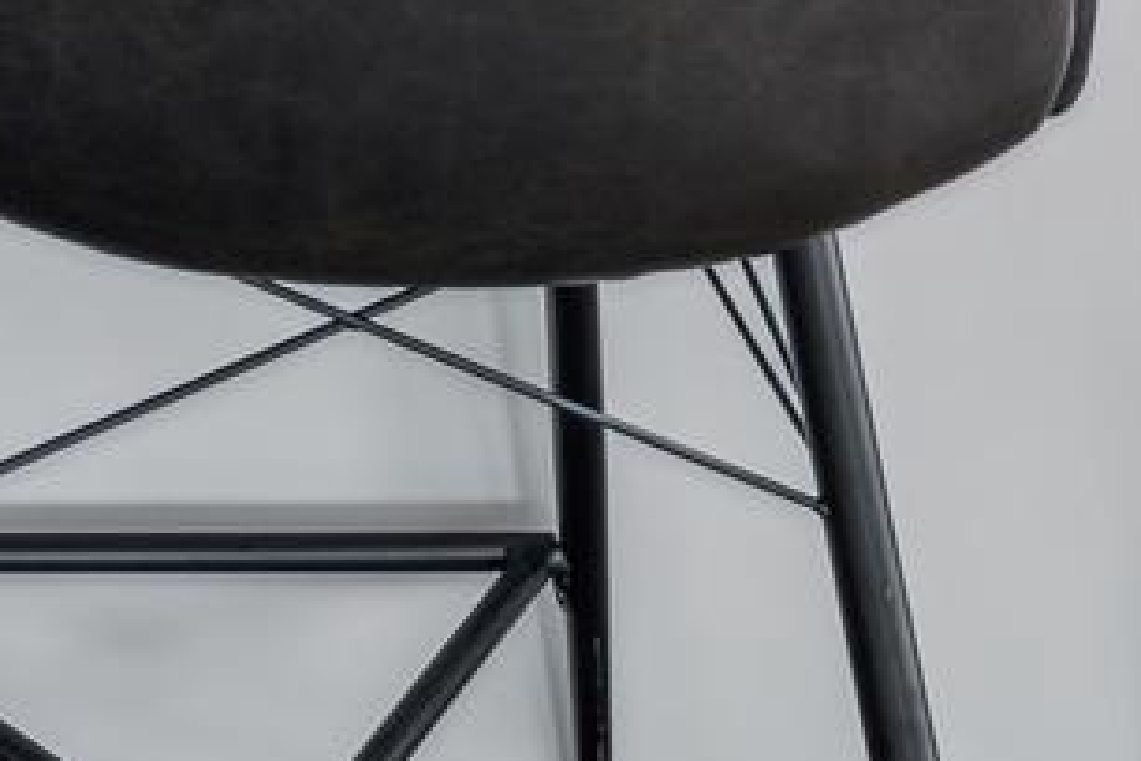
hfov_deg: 16.9
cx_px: -686
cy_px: -1768
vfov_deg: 9.2
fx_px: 3391
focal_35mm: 107
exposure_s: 1/10
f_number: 8
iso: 250
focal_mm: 16
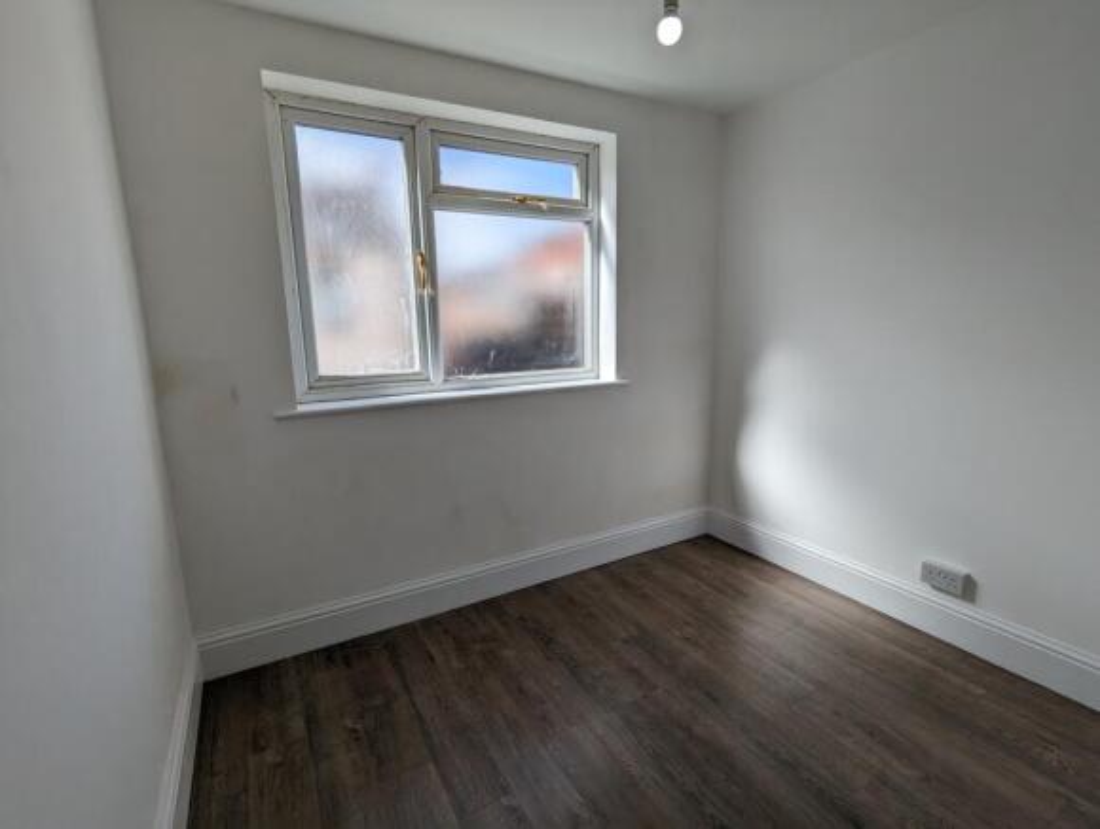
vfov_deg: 78.3
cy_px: 414
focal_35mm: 16
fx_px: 509
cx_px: 550
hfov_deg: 94.4
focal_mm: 2.35
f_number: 2.2
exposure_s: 1/964
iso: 50
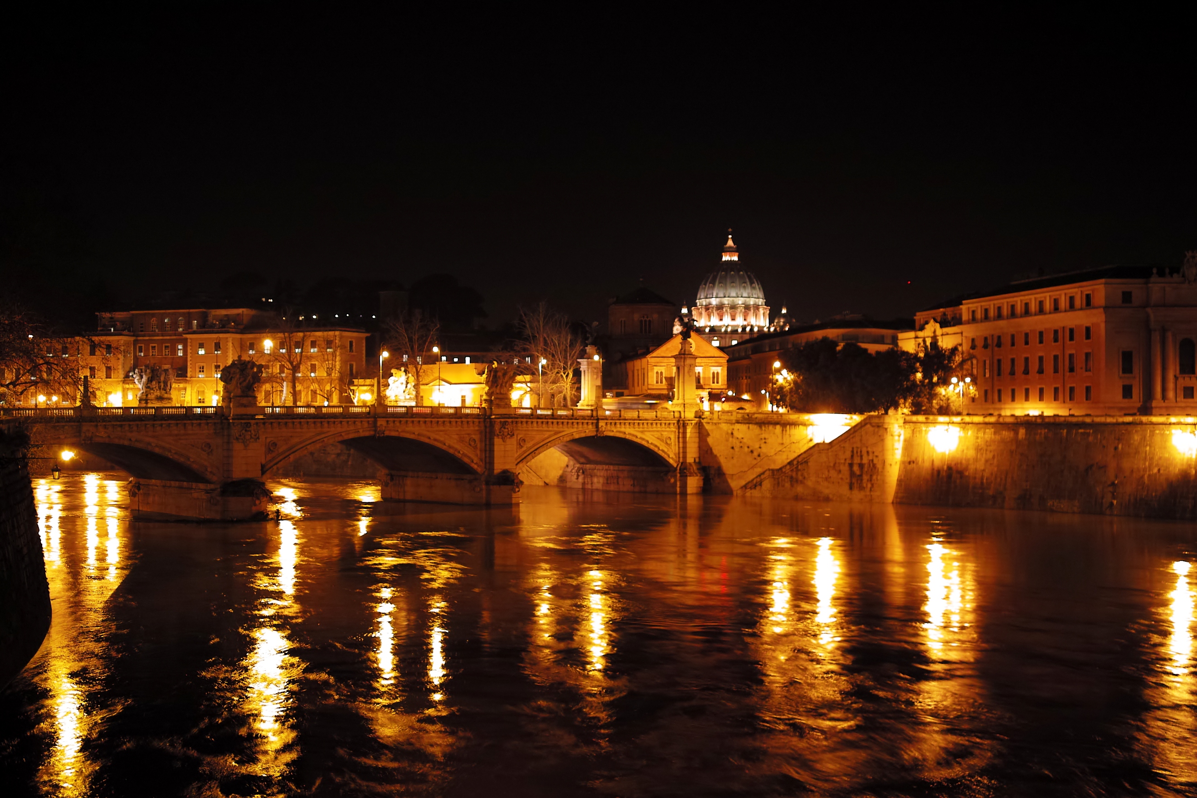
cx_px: 598
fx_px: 1363
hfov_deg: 47.4
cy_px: 399
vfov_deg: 32.6
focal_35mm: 41
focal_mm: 24.2
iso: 200
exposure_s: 1/1.25
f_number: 2.8
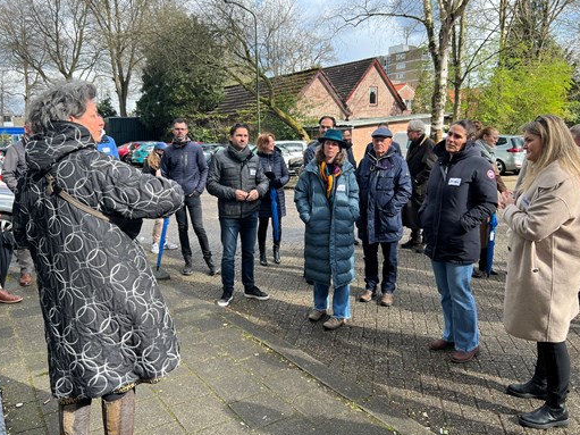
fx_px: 469
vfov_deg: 49.7
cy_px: 210
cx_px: 283
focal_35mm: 28
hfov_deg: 63.4
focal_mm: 5.7
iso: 50
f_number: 1.5
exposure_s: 1/880
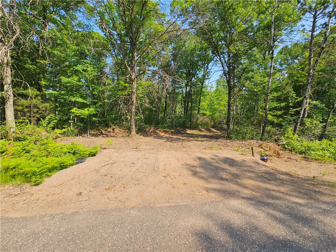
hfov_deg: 106.2
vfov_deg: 89.9
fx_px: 126
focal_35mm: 13
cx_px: 168
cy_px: 126
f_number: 2.2
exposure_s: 1/1132
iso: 50
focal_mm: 2.2
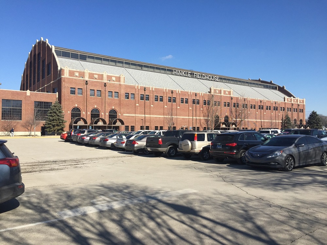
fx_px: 274
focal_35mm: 29
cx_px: 164
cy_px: 122
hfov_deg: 61.7
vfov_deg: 48.2
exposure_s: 1/2083
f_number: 2.2
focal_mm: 4.15
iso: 32
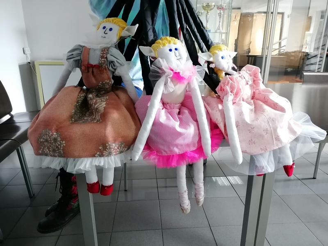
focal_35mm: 27
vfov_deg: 51.4
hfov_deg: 65.3
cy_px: 123
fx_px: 256
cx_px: 164
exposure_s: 1/25
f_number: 1.8
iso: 400
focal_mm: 4.75
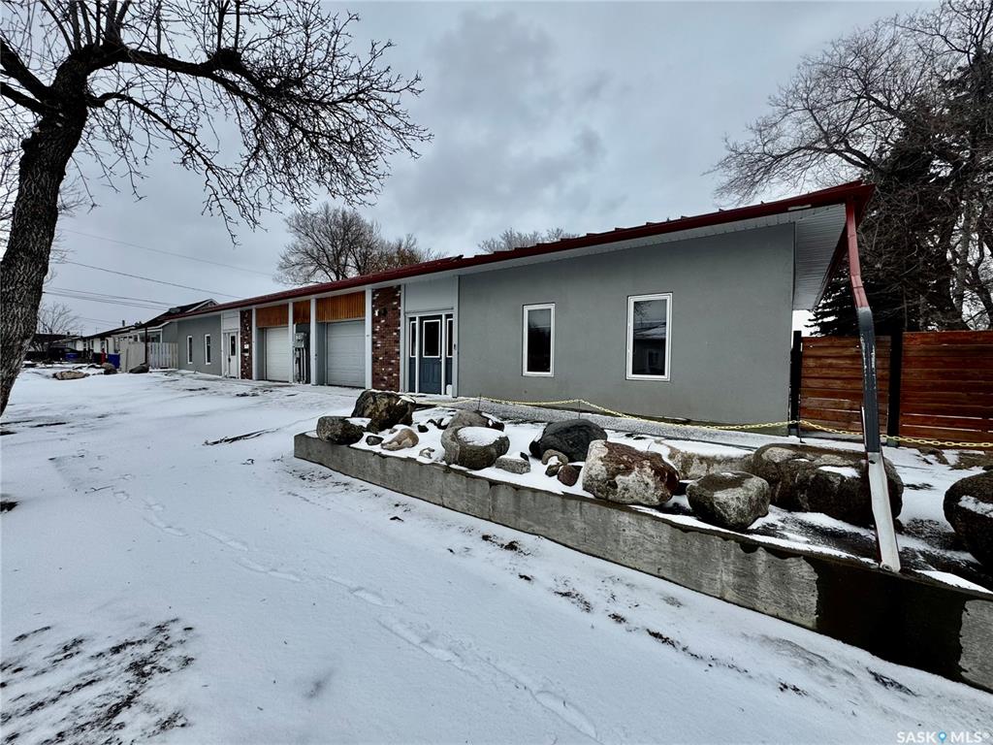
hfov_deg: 102.1
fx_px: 402
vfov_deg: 85.7
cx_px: 496
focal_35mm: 14
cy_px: 372
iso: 50
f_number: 2.2
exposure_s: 1/3906
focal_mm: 2.22
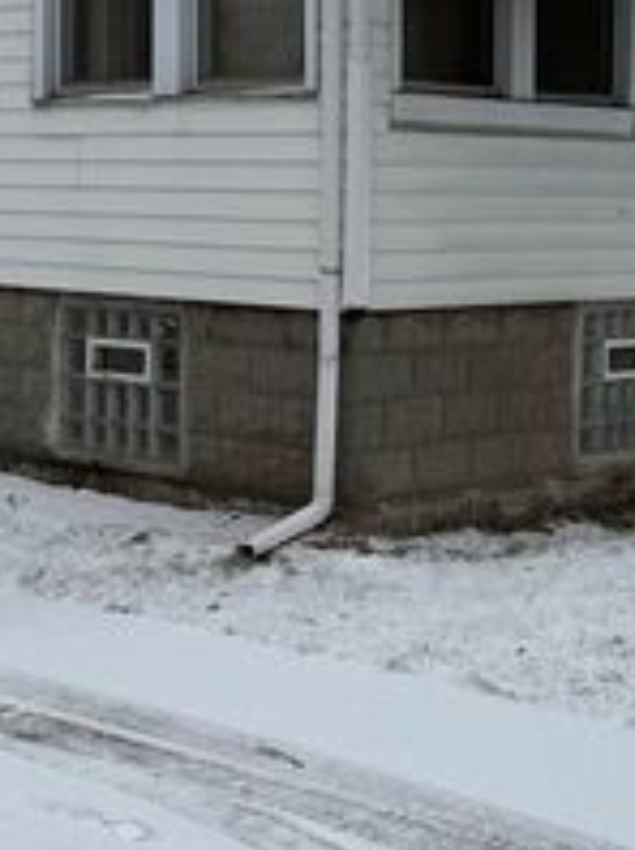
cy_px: 178
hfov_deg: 18.2
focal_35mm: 81
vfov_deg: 23.8
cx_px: 283
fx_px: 1985
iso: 80
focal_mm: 6.76
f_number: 1.78
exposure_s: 1/2525
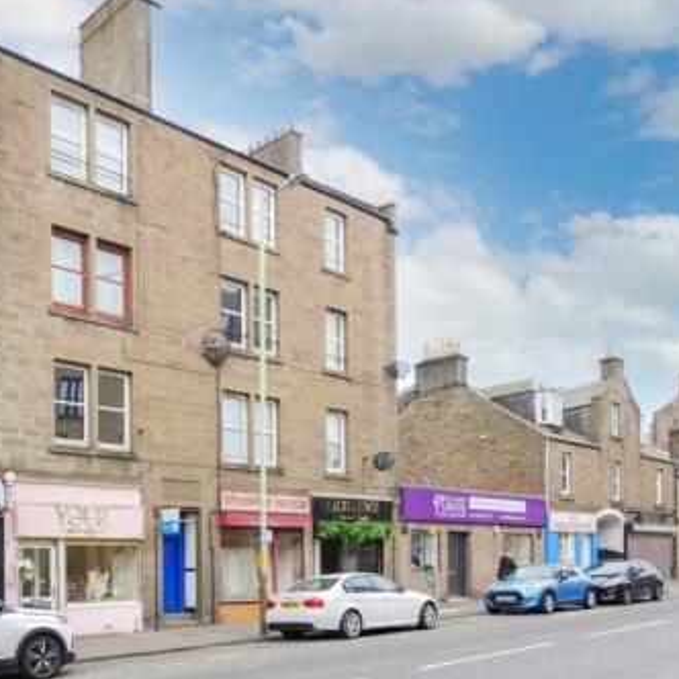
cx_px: 156
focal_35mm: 31
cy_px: 359
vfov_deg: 52.5
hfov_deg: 50.0
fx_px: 688
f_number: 5.6
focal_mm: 10
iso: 200
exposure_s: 1/200
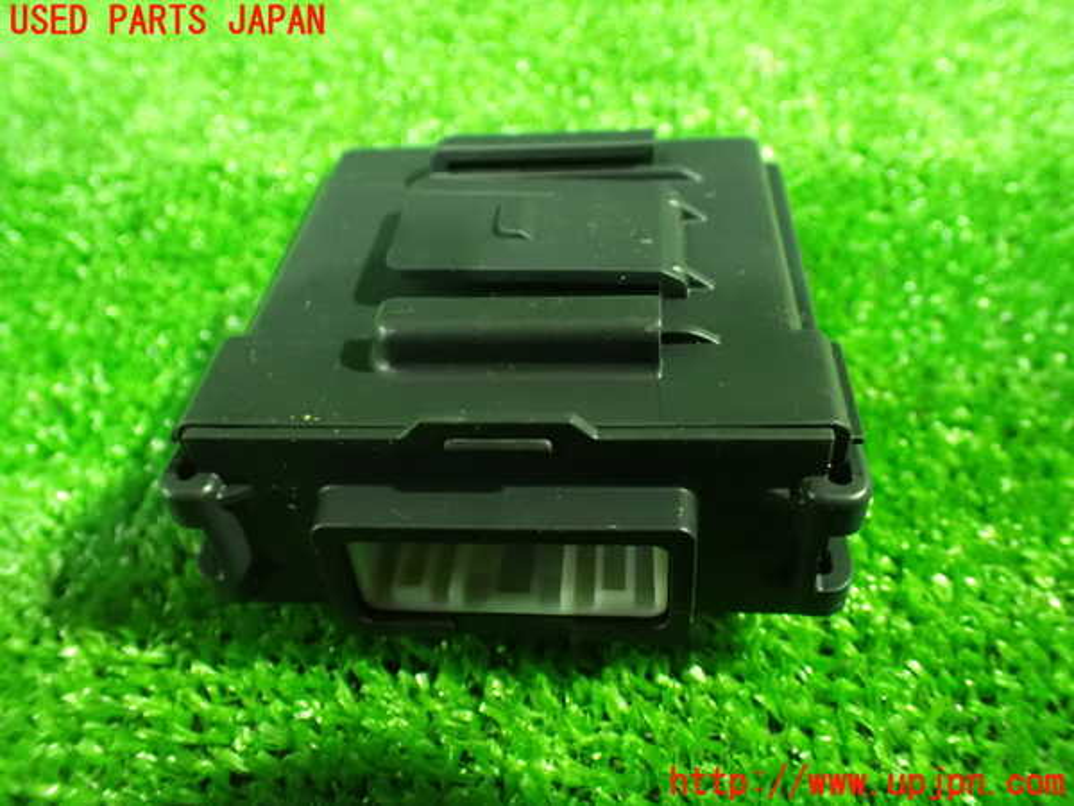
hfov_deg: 60.0
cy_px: 403
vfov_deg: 46.8
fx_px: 931
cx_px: 537
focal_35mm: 30
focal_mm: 5.4
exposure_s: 1/30
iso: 1600
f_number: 2.3
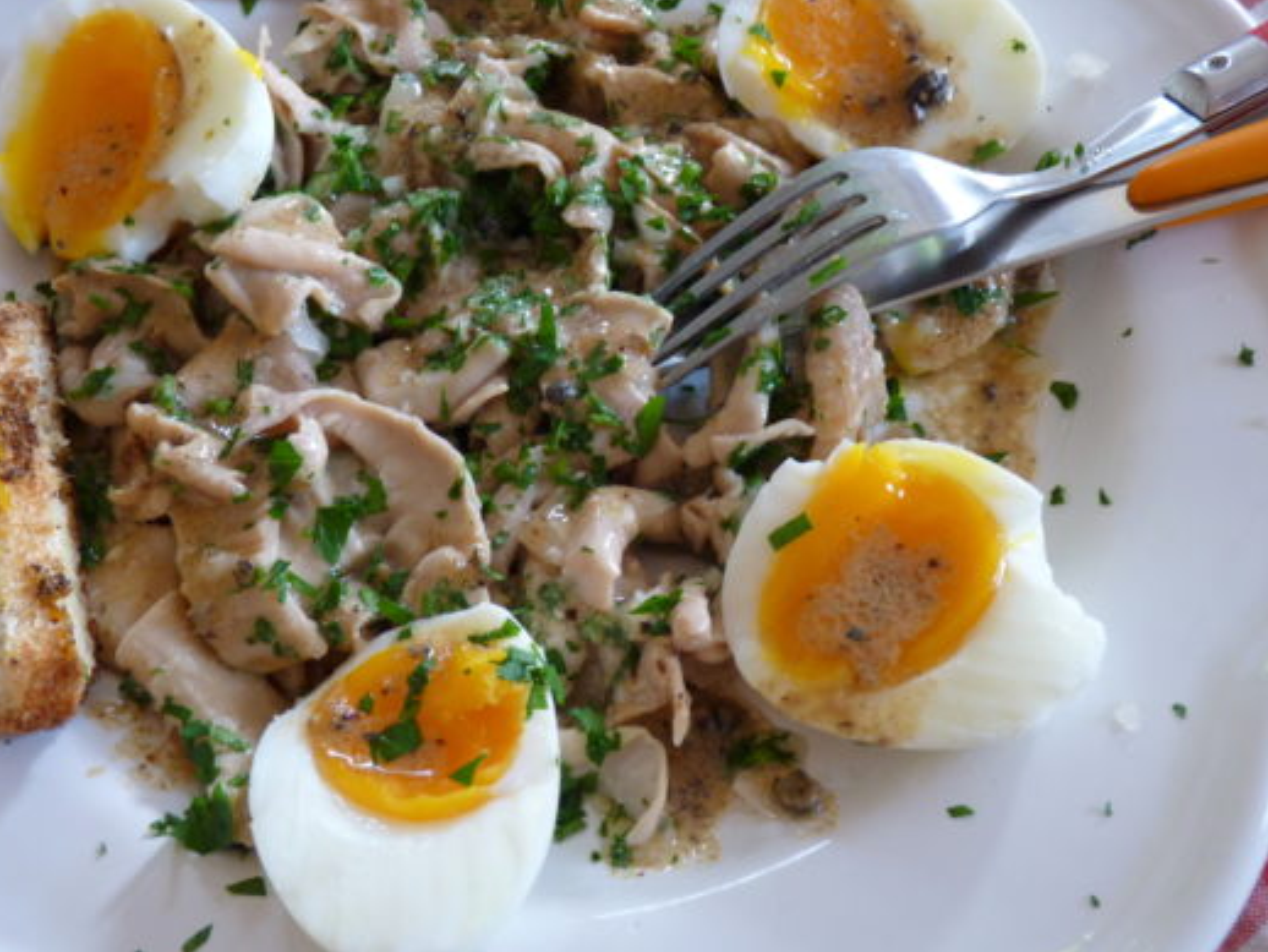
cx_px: 634
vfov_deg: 32.9
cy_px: 487
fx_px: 1612
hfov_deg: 42.9
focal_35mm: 44
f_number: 3
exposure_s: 1/30
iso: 160
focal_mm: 6.8
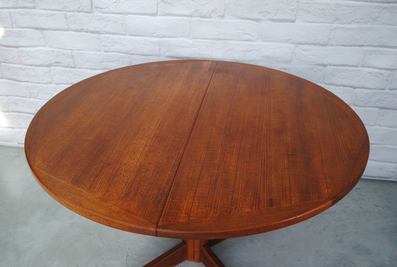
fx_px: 365
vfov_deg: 40.1
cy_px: 134
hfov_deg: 57.1
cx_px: 198
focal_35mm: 33
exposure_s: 1/100
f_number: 5
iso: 200
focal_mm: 22
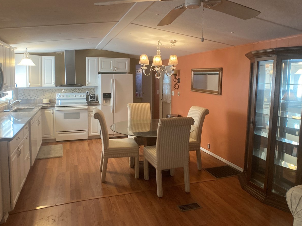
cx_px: 142
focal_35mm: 38
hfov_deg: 49.0
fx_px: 331
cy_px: 95
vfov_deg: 37.6
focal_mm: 3.99
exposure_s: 1/60
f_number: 1.8
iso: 200
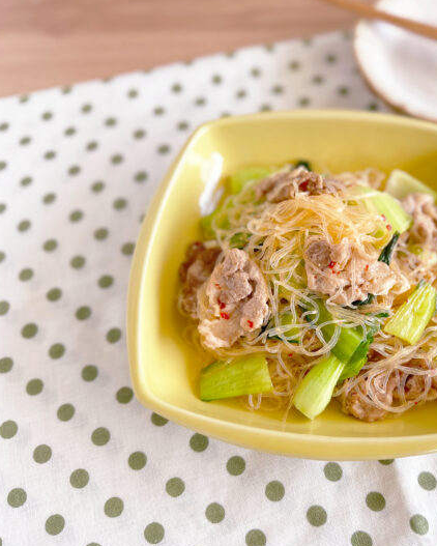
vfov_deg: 55.6
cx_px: 327
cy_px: 276
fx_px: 517
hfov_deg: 44.3
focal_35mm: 32
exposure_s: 1/121
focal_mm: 6.86
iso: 80
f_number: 1.78
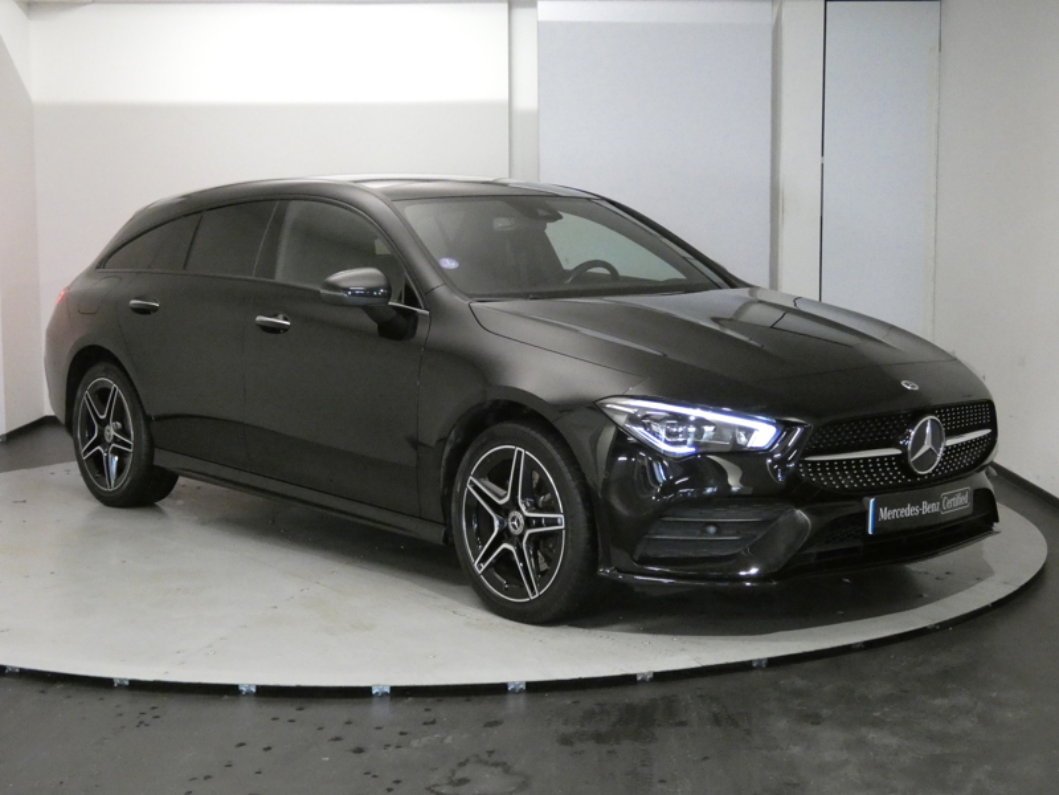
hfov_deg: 36.2
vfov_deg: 27.5
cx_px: 530
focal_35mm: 53
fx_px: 1621
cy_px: 398
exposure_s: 1/80
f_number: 3.9
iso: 1600
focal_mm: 9.5
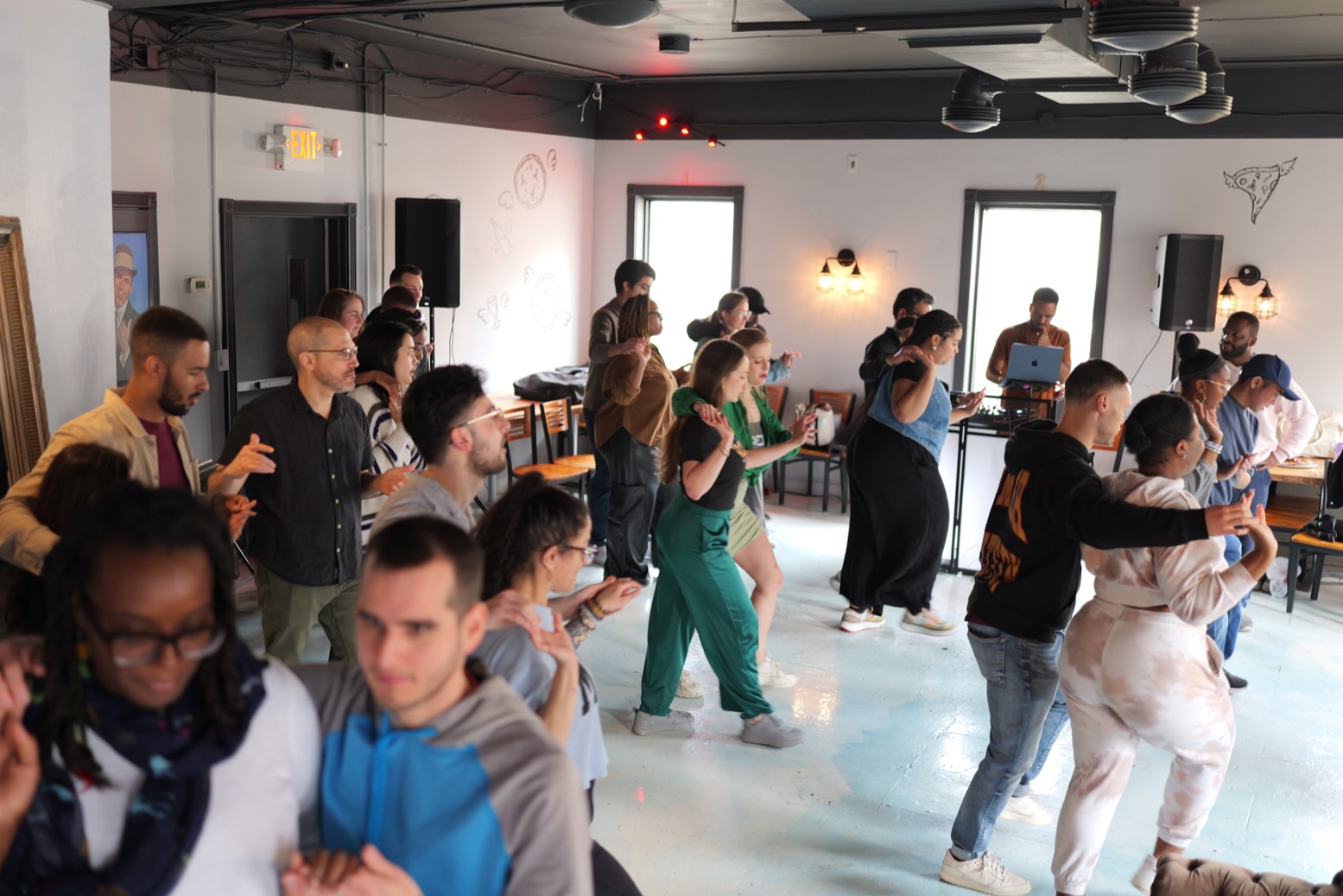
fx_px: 1343
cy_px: 454
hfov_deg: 53.1
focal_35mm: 36
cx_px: 677
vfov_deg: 36.9
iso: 1250
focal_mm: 35
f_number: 1.8
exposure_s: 1/60
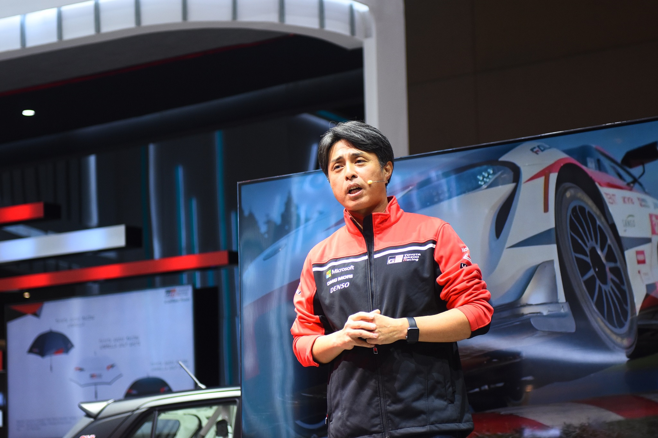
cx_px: 329
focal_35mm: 105
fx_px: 1918
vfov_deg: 13.0
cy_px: 219
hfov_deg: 19.5
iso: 800
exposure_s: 1/400
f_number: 2.8
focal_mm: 70
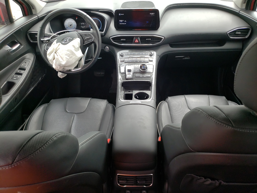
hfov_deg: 67.3
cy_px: 96
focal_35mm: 26
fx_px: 193
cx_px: 128
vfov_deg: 53.1
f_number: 1.5
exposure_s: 1/217
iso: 50
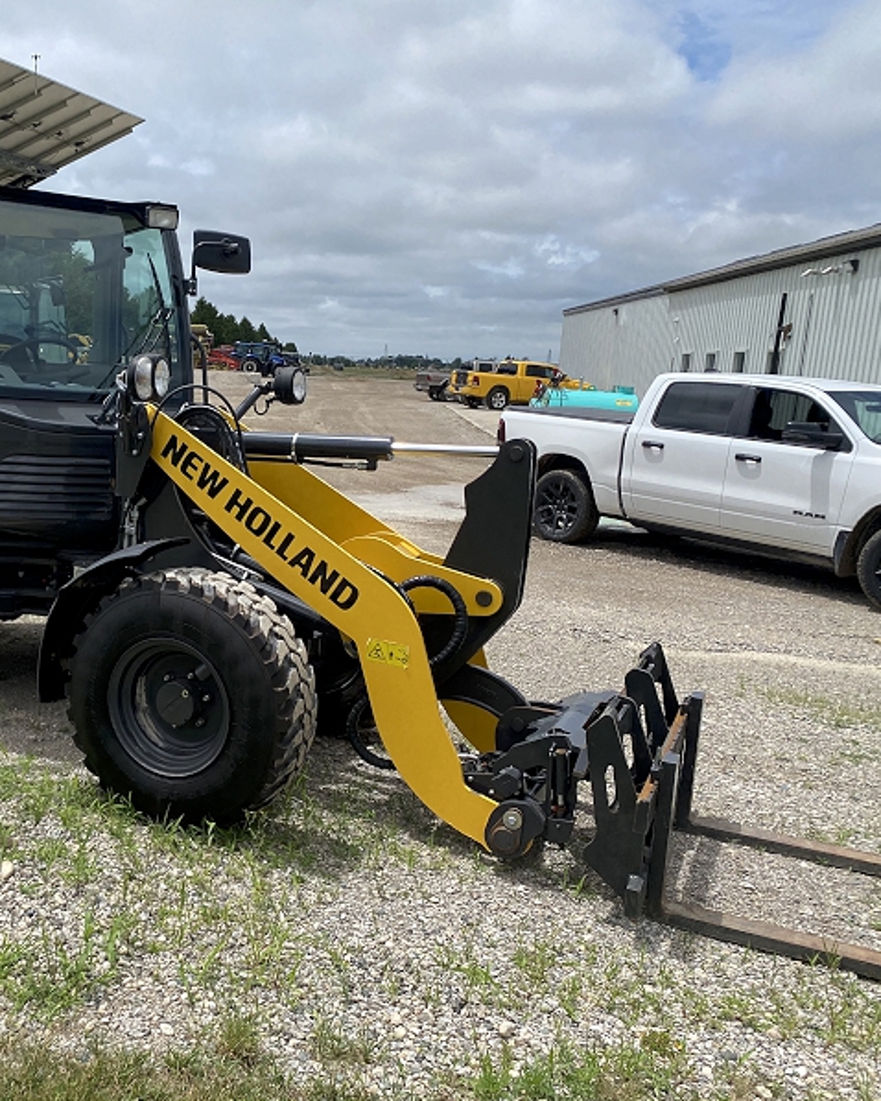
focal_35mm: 34
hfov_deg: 41.6
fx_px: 1108
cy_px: 550
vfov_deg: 52.8
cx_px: 181
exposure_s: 1/4608
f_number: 1.8
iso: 32
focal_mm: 4.25
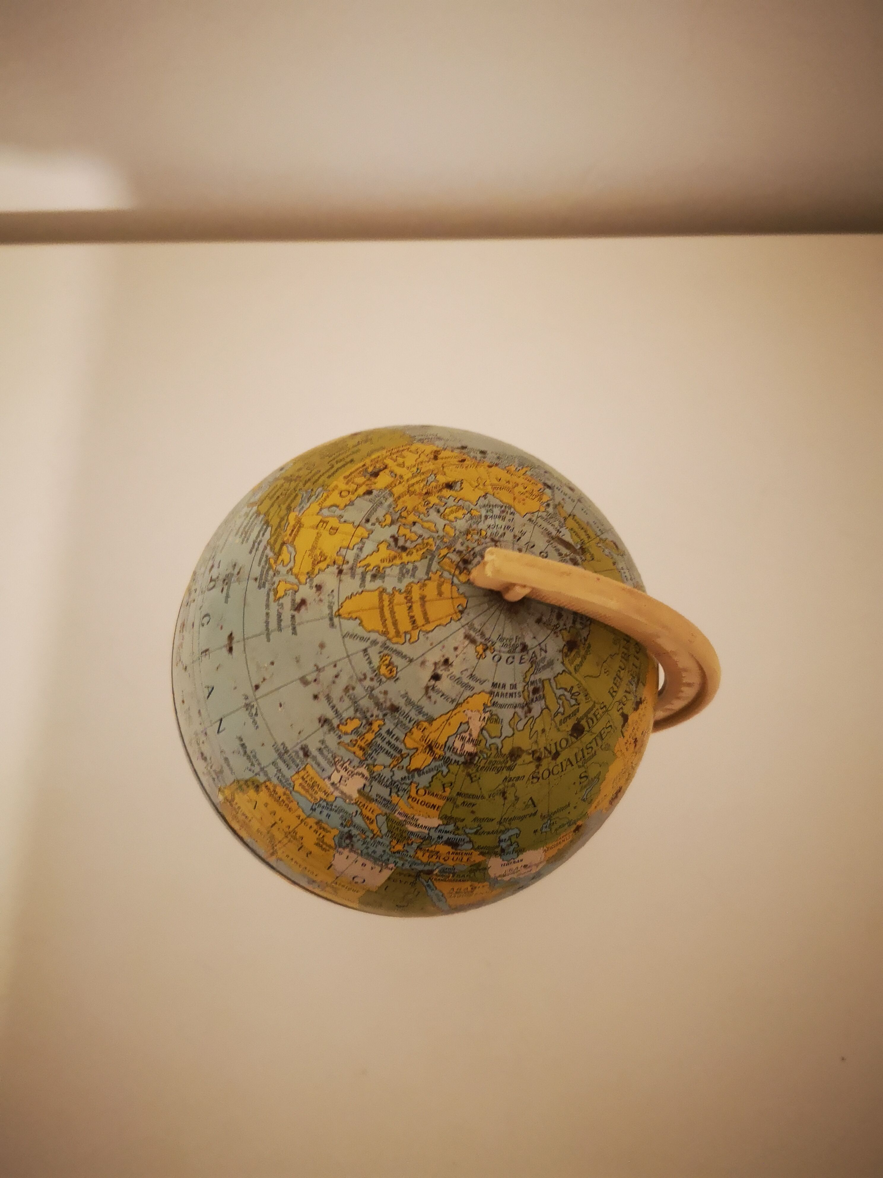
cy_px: 589
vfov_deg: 65.3
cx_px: 442
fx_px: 918
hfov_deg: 51.4
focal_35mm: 27
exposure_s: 1/20
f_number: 1.8
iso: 640
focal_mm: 3.95
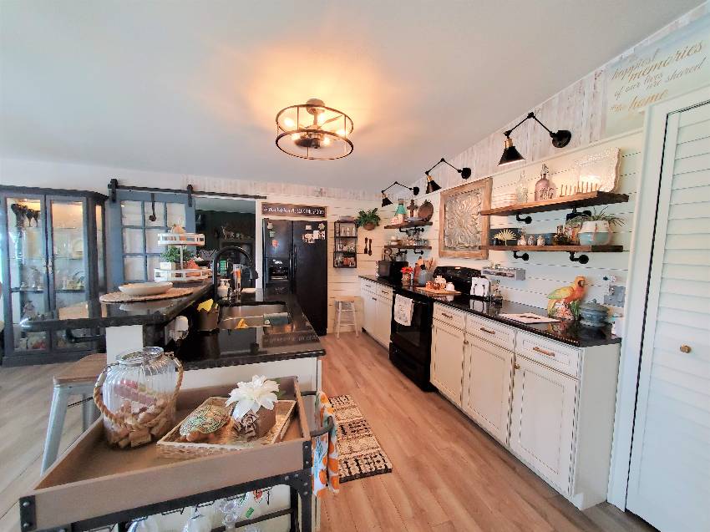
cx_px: 355
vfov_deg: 89.9
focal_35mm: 13
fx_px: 267
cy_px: 266
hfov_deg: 106.2
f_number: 2.2
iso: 400
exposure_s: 1/59
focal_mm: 1.8
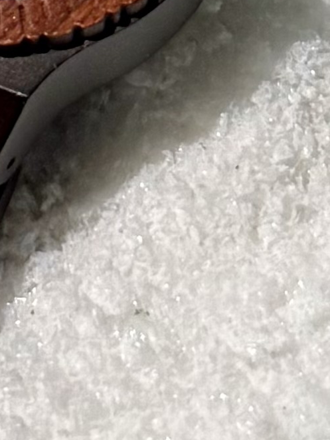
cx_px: 53
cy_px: -406
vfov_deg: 14.1
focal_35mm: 120
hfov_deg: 12.3
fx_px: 1526
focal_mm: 6.76
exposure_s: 1/64
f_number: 1.78
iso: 200
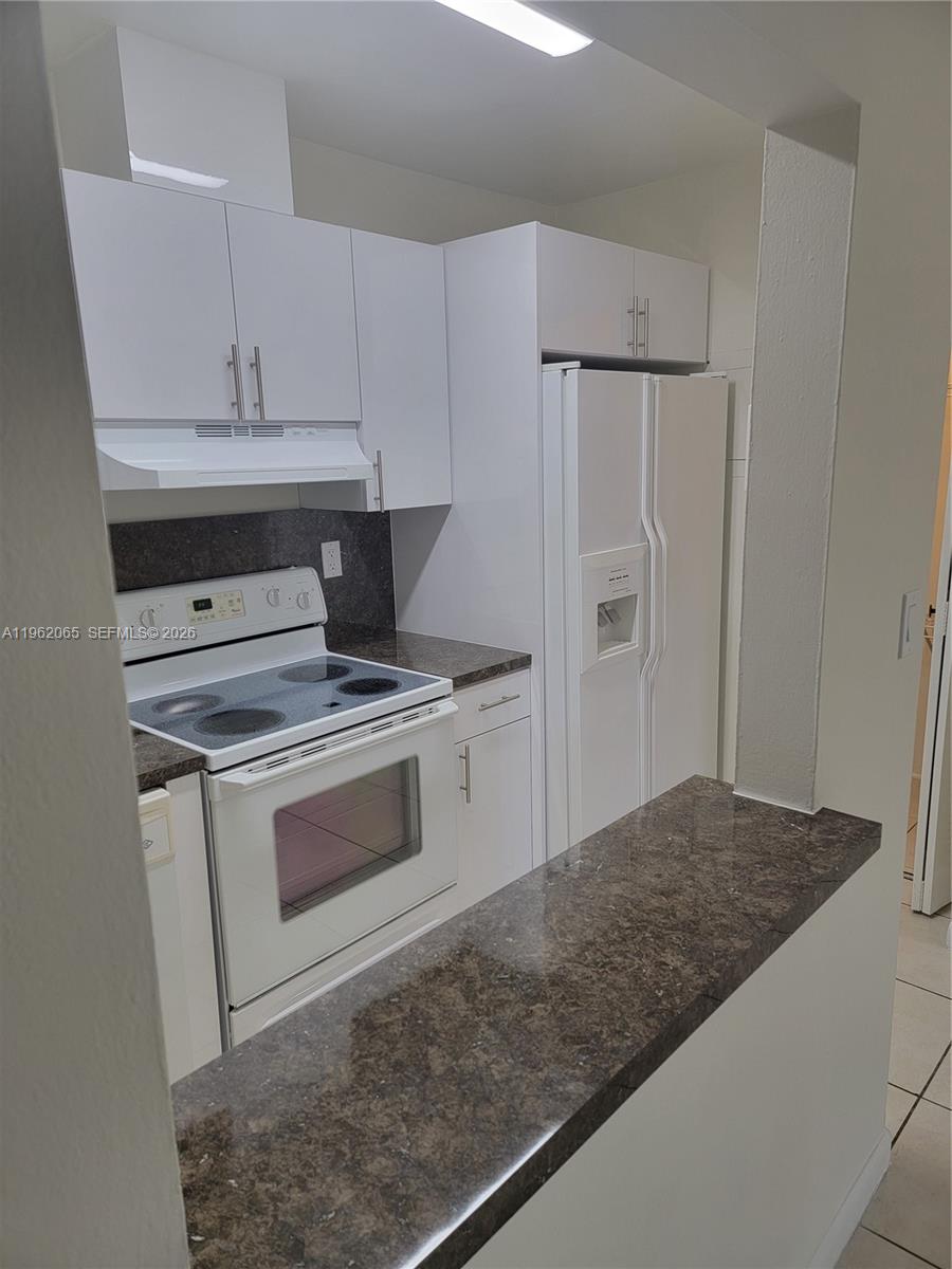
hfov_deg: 56.8
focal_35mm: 24
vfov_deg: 71.6
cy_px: 634
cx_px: 476
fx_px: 880
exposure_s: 1/120
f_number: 1.8
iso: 100
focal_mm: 6.7
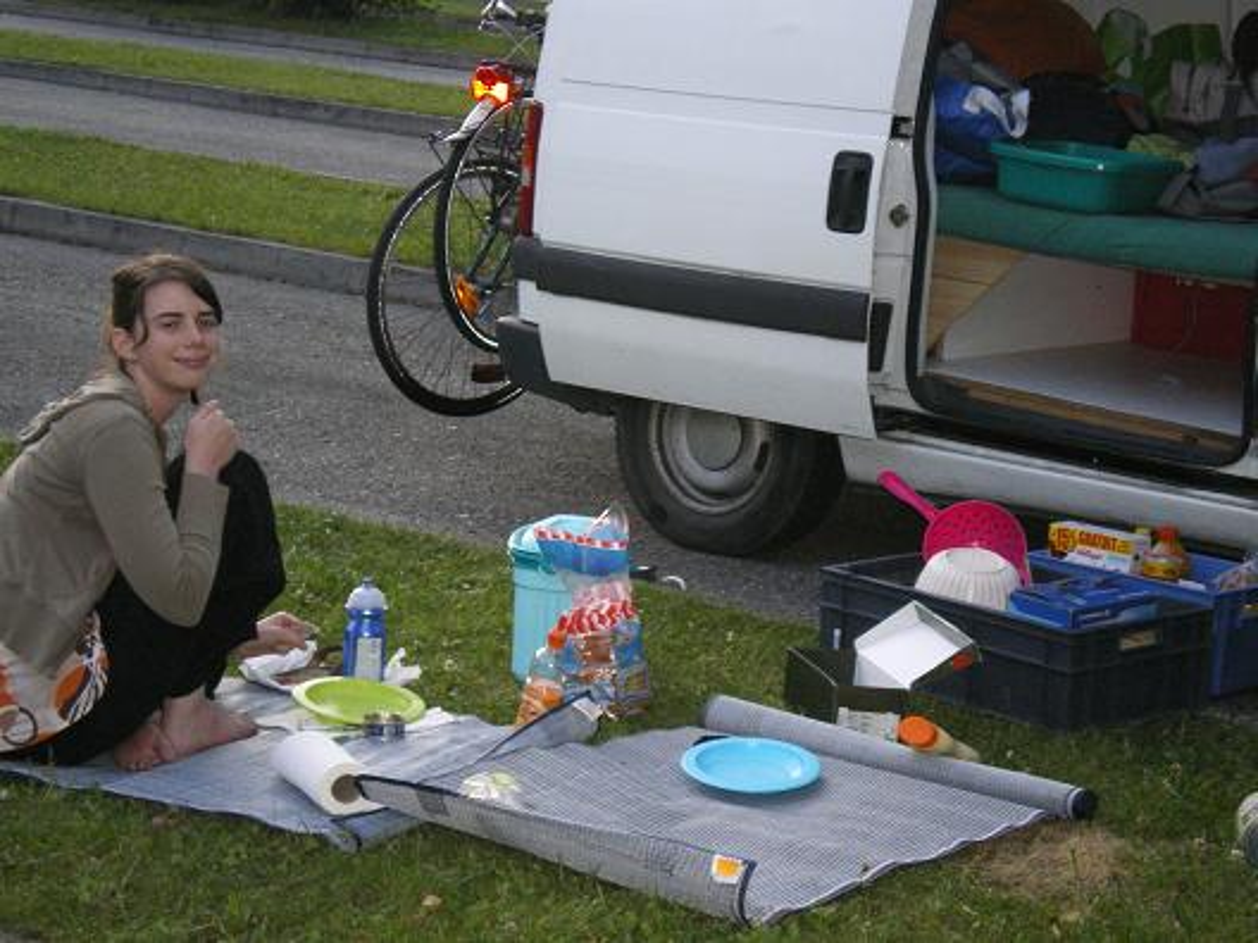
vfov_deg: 17.0
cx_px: 629
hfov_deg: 22.5
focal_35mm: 87
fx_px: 3162
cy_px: 472
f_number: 5.1
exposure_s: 1/80
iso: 400
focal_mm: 14.3
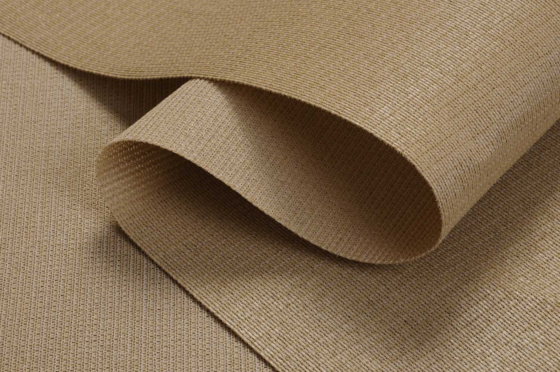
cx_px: 272
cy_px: 184
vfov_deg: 8.4
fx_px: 2525
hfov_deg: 12.7
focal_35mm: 163
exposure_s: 1/40
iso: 200
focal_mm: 105
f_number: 16
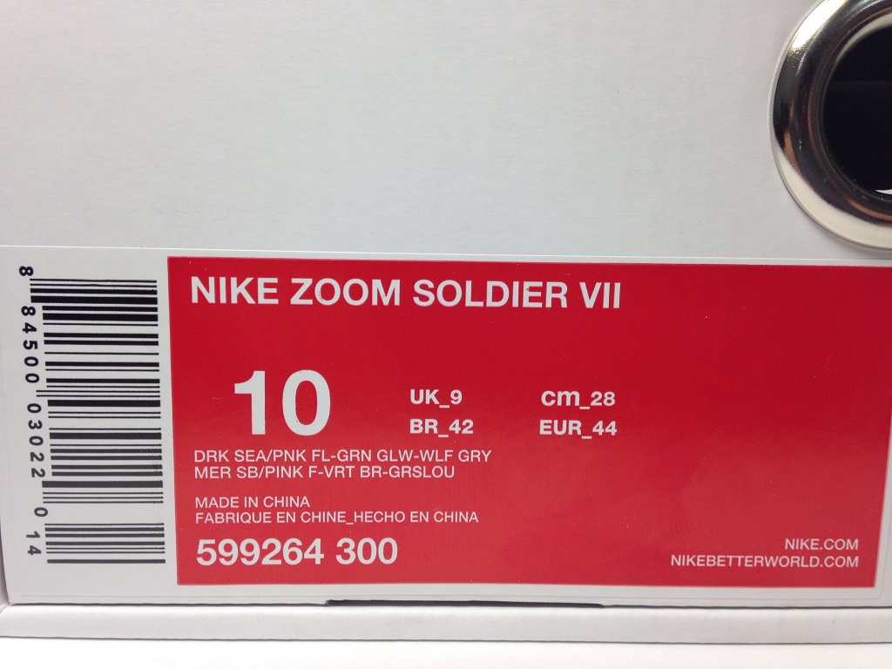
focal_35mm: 33
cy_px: 334
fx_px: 850
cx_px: 446
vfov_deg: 42.9
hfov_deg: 55.4
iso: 50
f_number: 2.4
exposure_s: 1/120
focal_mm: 4.13
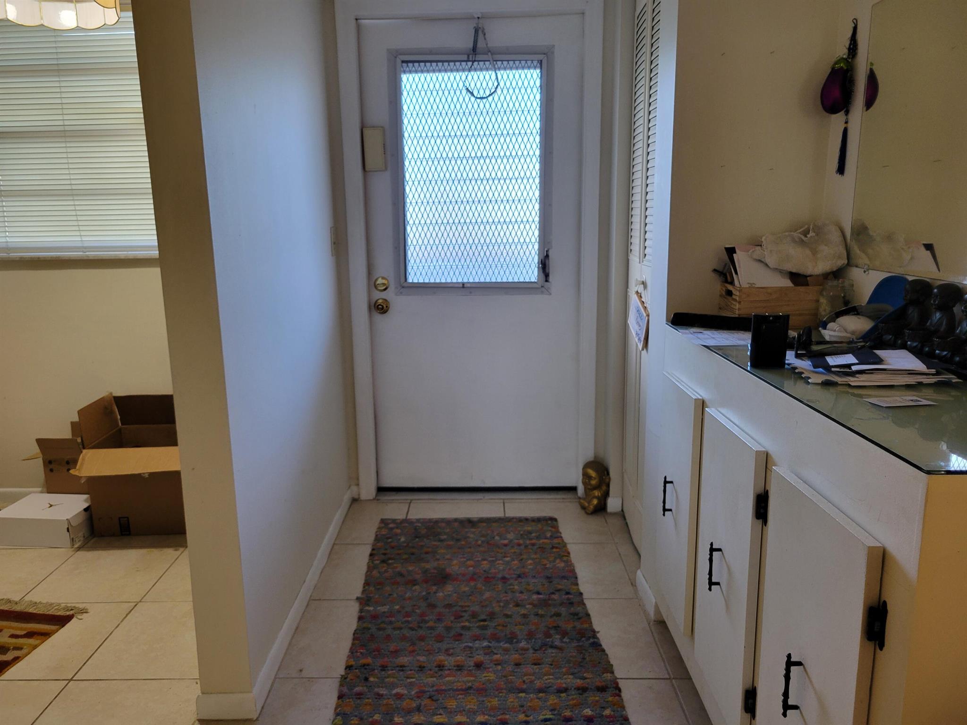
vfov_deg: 53.1
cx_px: 484
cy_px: 362
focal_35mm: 26
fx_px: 726
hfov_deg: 67.3
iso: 160
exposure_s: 1/60
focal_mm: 5.4
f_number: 1.8
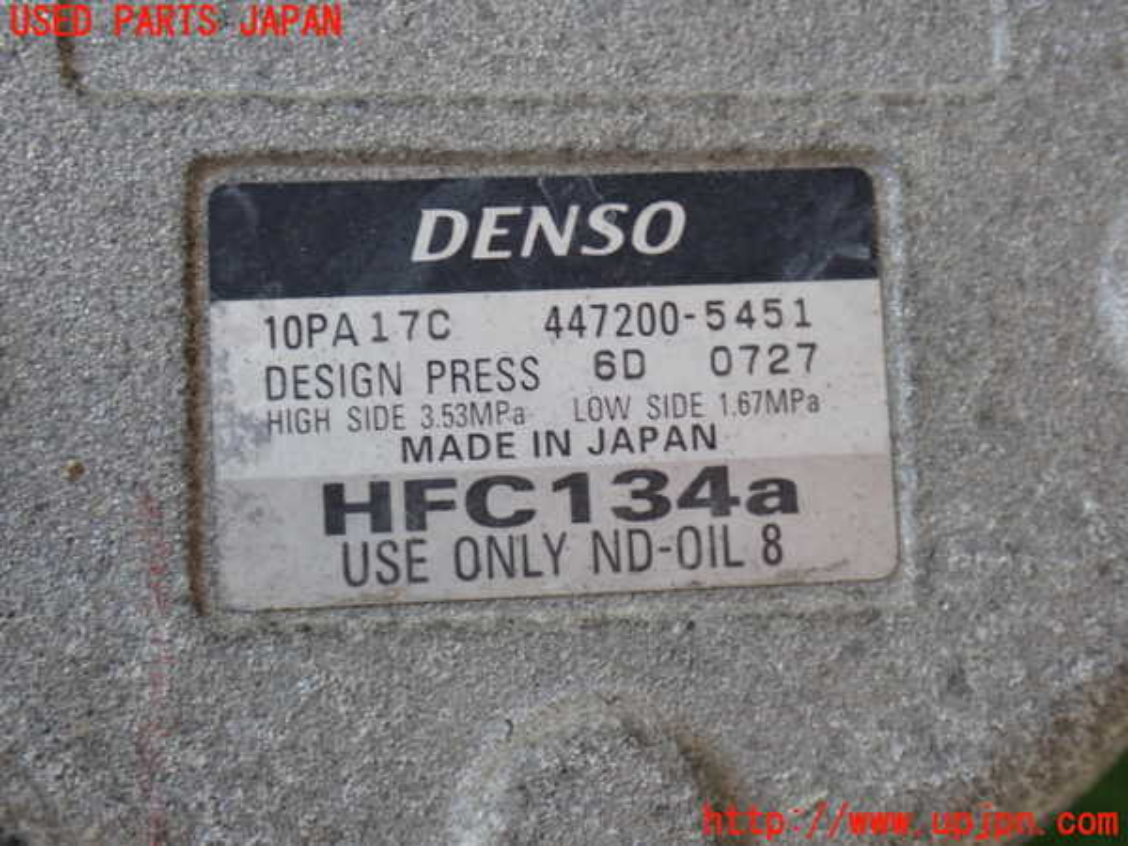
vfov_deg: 25.2
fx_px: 1890
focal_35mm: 58
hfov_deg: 33.2
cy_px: 423
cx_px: 564
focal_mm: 10.35
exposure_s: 1/80
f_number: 3.5
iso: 200
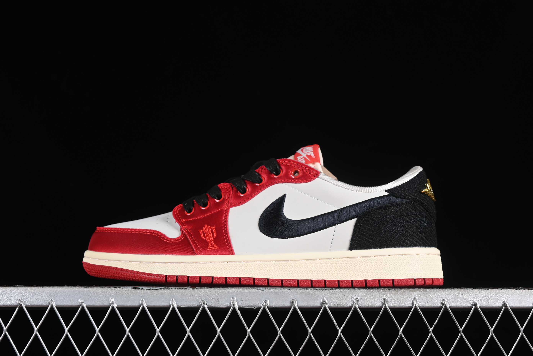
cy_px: 178
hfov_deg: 27.0
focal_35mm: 75
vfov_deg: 18.2
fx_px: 1110
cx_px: 266
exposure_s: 1/80
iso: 160
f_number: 7.1
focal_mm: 50
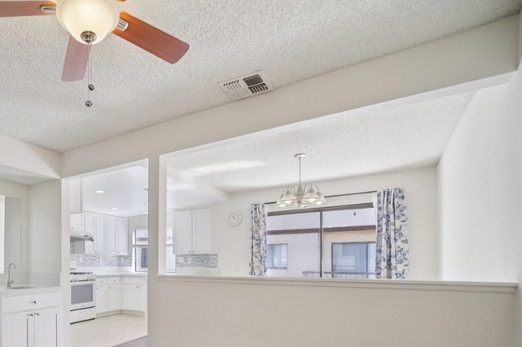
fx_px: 319
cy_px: 265
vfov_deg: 54.2
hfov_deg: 73.6
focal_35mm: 22
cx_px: 137
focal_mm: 9
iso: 400
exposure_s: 1/40
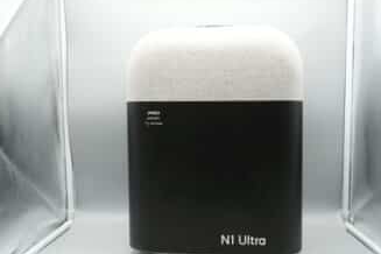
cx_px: 199
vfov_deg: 35.9
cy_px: 146
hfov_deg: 51.9
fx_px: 392
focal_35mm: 37
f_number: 9
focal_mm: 31
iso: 640
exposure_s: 1/40
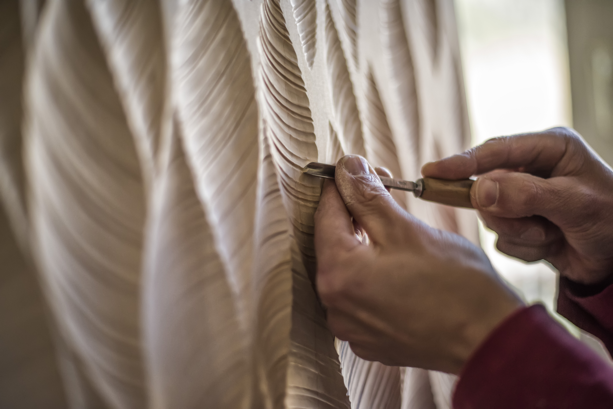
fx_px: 852
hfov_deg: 39.6
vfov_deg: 27.0
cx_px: 306
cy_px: 204
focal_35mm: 50
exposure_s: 1/3200
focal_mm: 50
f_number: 1.4
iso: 2000
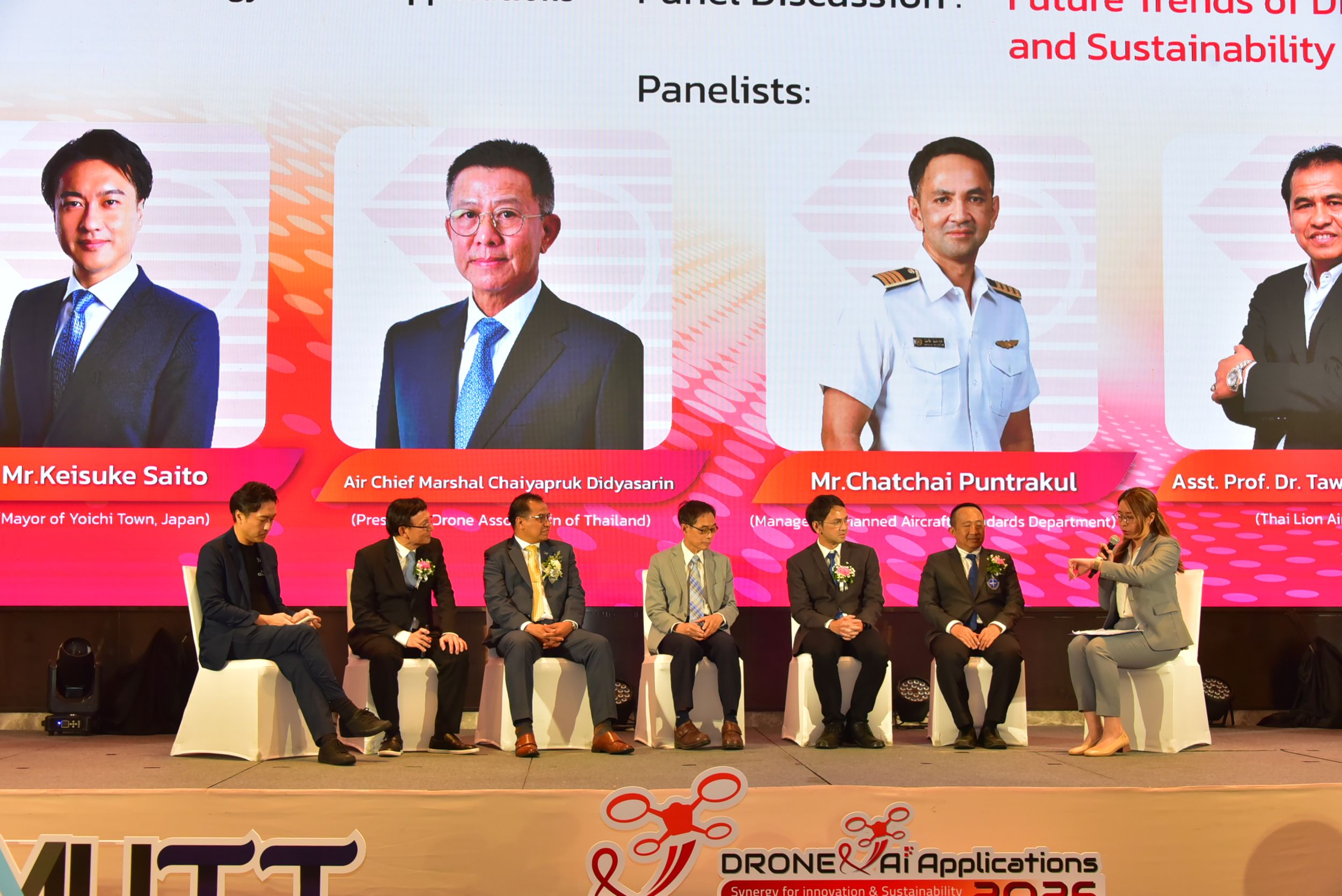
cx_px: 671
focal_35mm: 50
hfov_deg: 39.6
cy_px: 448
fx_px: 1865
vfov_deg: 27.0
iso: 1600
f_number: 6.3
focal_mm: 50
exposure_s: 1/100
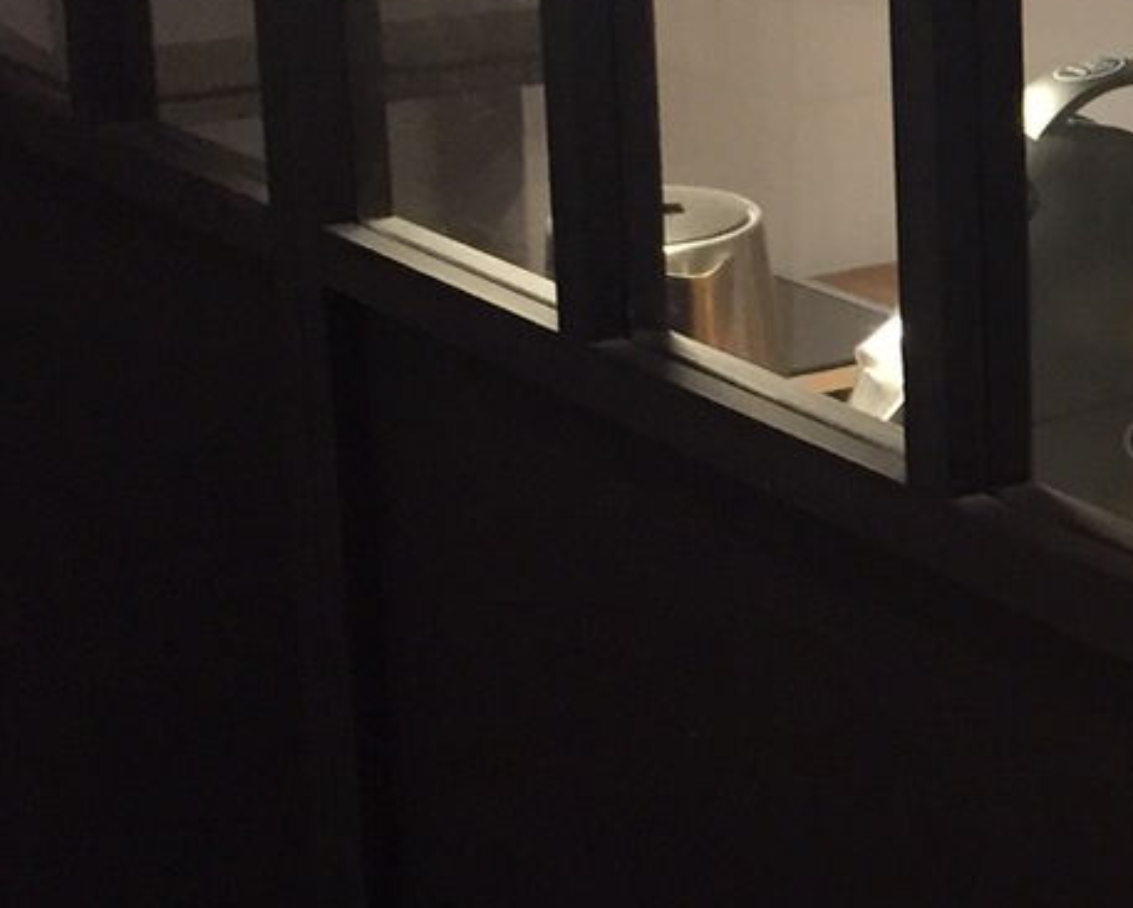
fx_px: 3321
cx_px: 1587
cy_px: 141
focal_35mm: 99
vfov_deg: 15.4
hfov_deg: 17.8
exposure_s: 1/33
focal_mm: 4.15
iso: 320
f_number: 2.2
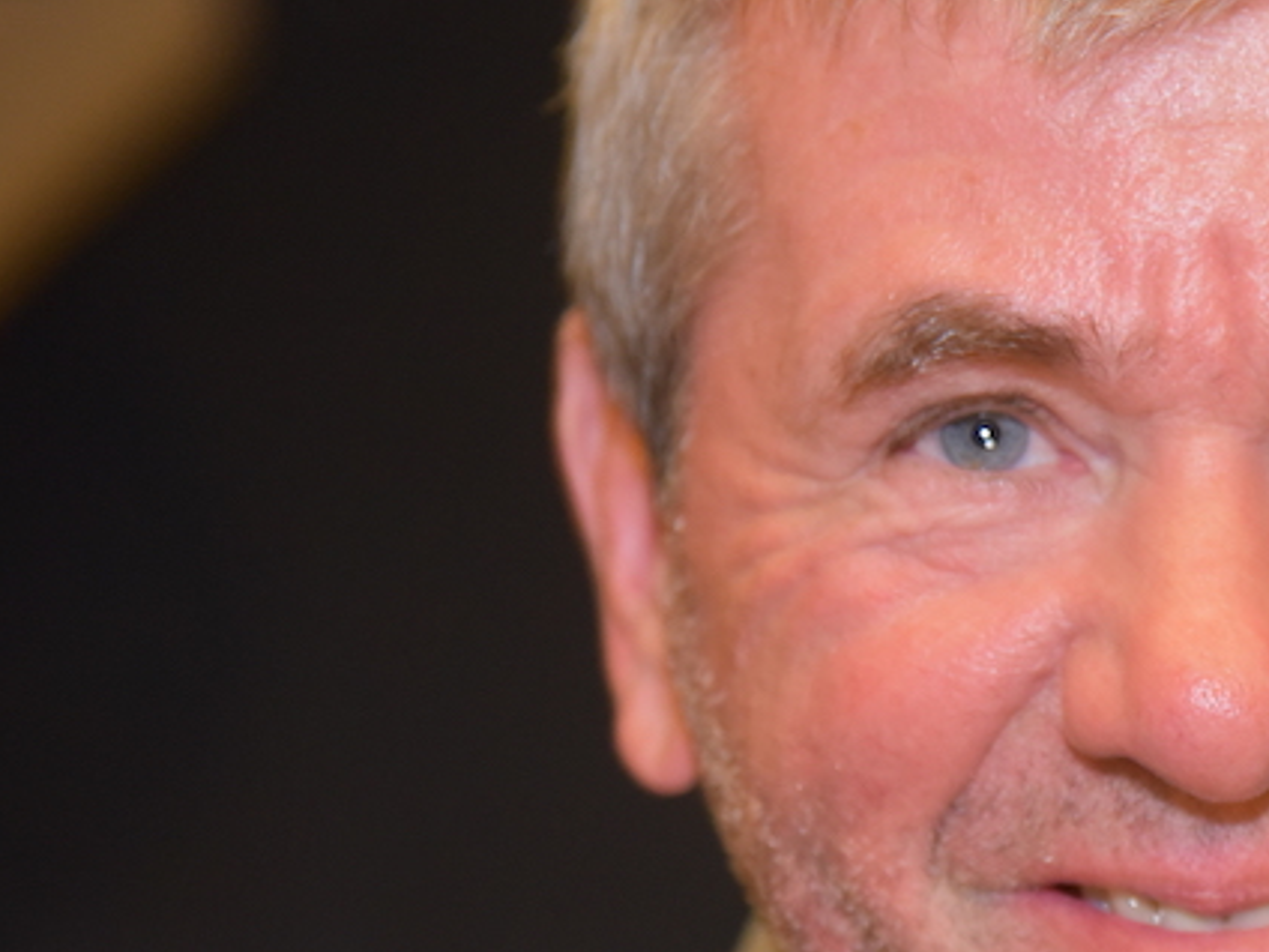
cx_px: 1326
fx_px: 7845
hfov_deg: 9.2
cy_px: 674
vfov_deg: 6.9
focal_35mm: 214
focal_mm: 92
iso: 3200
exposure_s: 1/60
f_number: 4
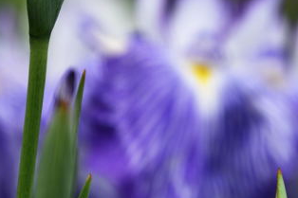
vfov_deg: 0.8
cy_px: -74
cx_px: 283
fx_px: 13493
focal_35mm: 1631
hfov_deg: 1.3
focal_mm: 500
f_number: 5.6
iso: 100
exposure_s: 1/500
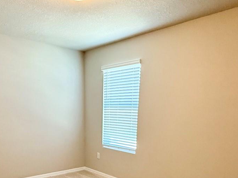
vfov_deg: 39.2
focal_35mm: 33
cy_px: 167
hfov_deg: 55.3
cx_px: 108
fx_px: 227
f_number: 2.2
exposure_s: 1/120
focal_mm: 2.22
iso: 400
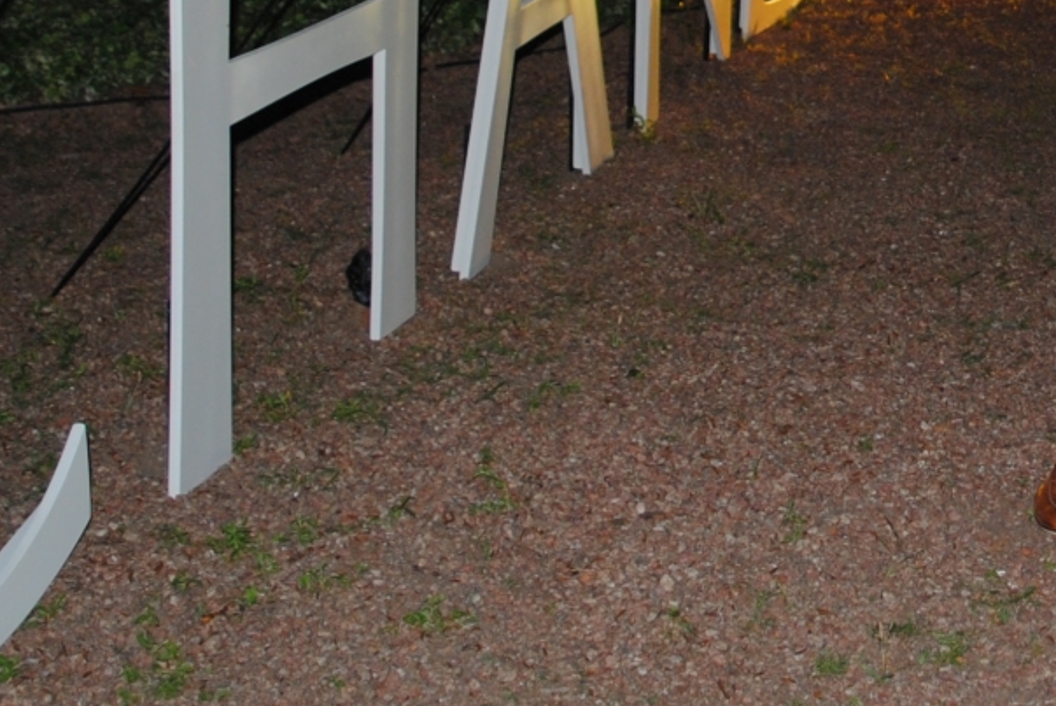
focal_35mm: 86
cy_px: -60
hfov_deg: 22.4
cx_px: 1145
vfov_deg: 15.5
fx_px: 2524
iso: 200
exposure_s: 1/60
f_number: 3.5
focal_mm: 18
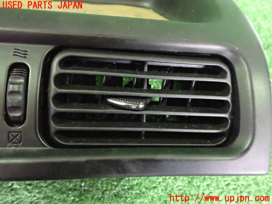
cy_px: 102
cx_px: 136
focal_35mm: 30
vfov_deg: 46.8
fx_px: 236
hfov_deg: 60.0
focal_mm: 5.4
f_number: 2.3
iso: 3200
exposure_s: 1/50
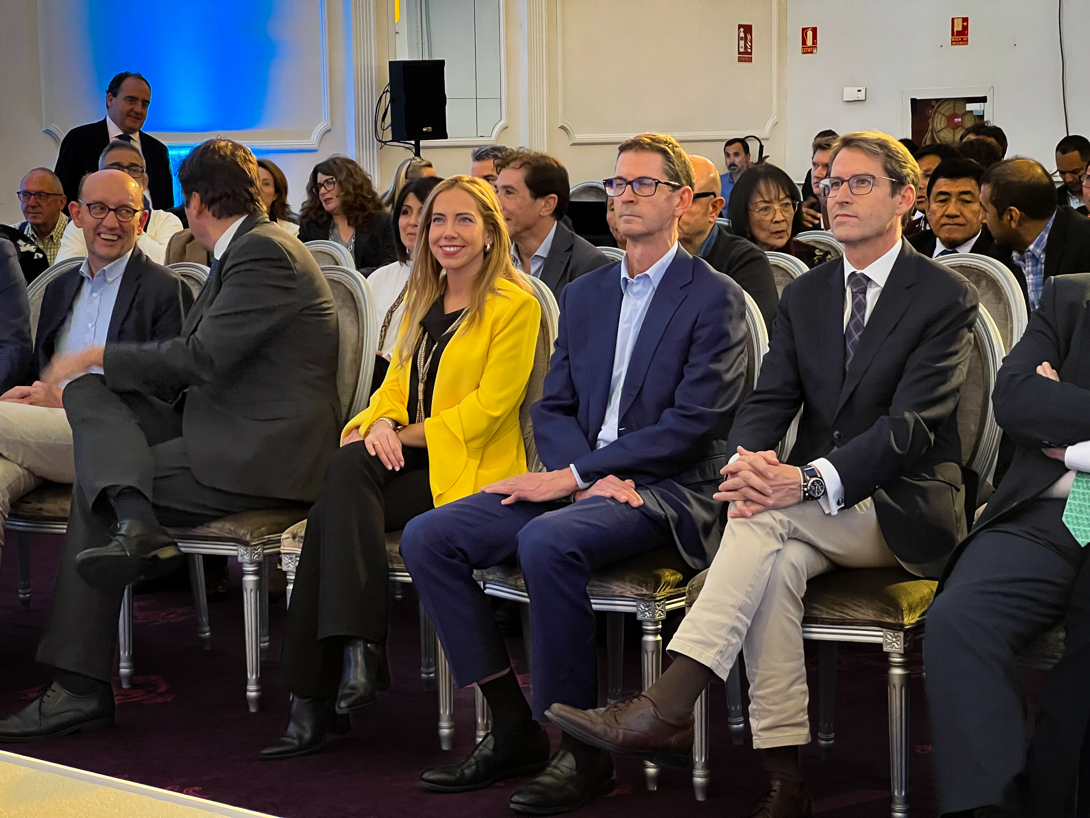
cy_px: 409
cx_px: 545
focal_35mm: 77
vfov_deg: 19.1
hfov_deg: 25.3
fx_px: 2425
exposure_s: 1/35
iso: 800
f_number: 2.8
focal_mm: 9
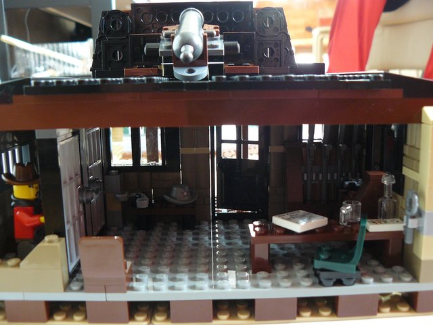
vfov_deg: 39.7
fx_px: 450
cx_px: 216
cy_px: 162
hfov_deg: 51.4
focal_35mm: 36
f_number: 2.8
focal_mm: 6
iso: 200
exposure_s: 1/5
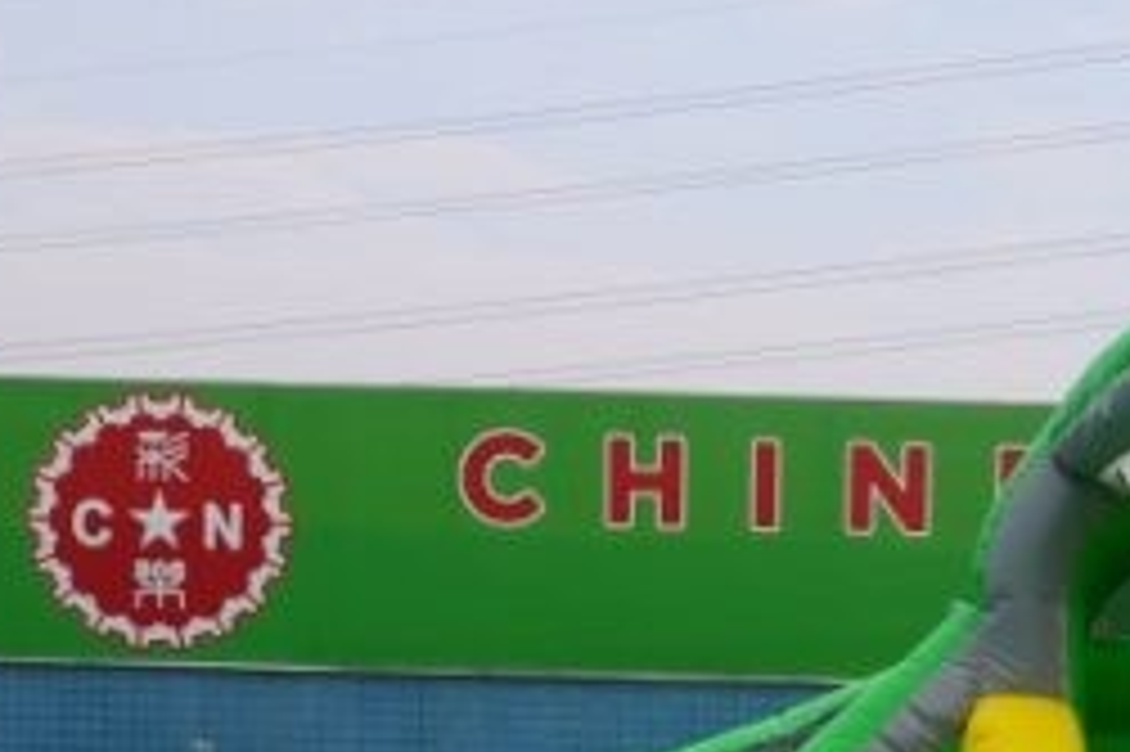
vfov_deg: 13.1
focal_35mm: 98
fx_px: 3074
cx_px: 1229
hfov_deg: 19.9
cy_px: 1151
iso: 100
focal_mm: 16
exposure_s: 1/125
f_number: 8
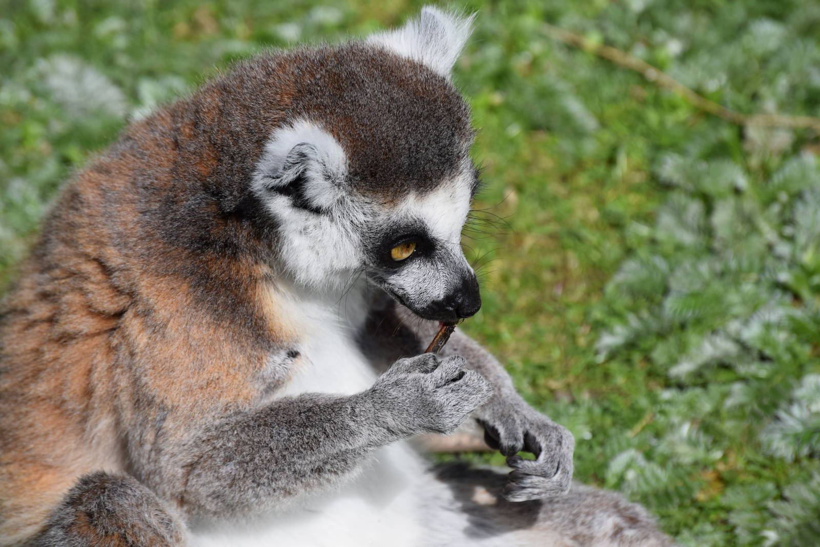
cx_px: 410
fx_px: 5638
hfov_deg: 8.3
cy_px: 274
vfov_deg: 5.6
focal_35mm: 248
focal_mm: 165
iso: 400
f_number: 7.1
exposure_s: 1/2000
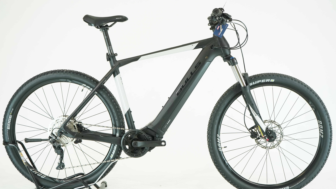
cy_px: 93
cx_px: 169
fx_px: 490
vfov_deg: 21.8
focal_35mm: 55
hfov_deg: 37.8
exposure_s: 1/200
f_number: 5
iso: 1600
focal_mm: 52
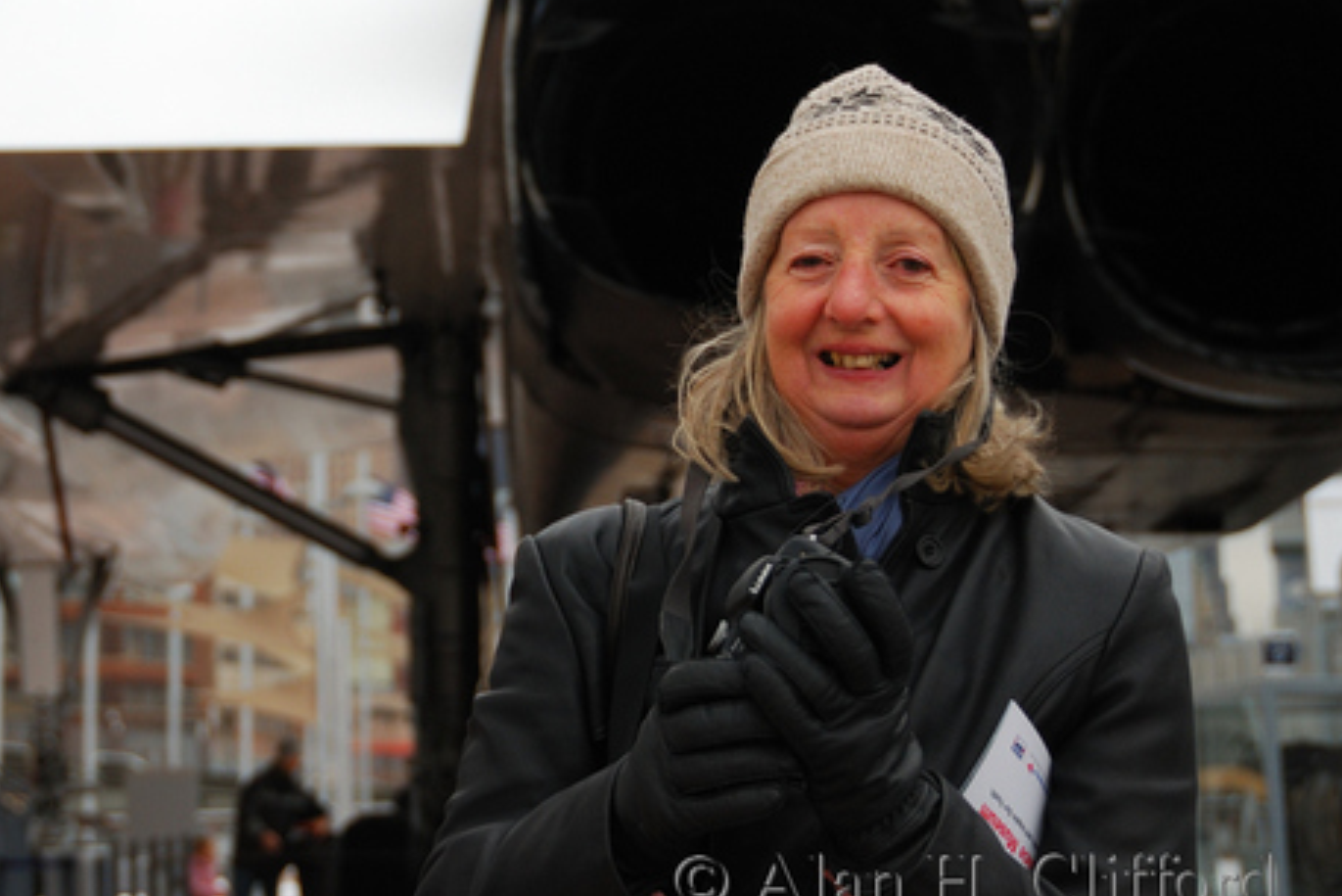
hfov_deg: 17.7
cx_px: 332
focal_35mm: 115
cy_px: 264
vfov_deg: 11.9
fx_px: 4288
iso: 180
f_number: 4.8
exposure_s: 1/125
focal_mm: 50
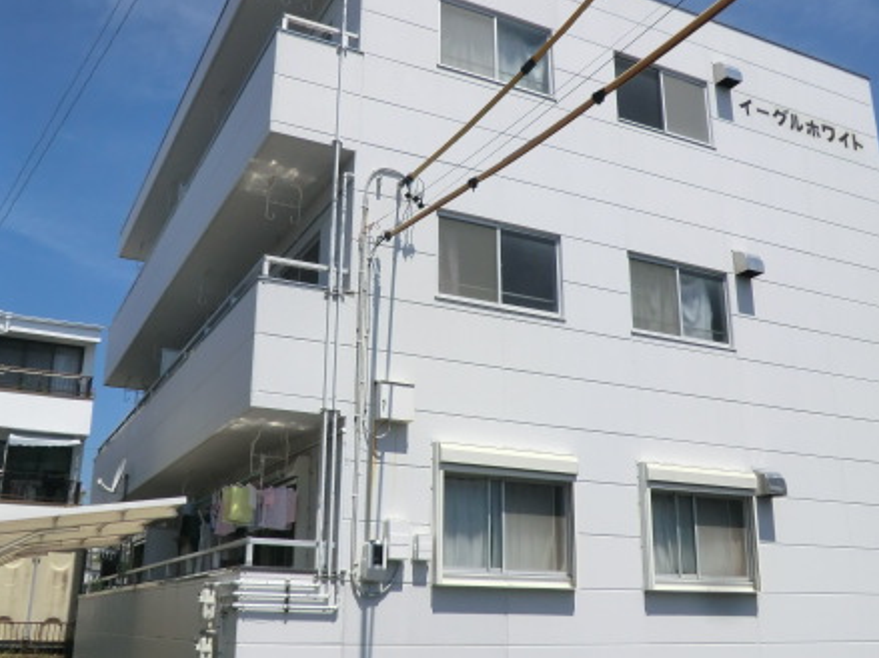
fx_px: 889
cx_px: 432
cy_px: 312
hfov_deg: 52.6
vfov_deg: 40.7
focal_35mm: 35
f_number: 7.5
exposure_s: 1/320
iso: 80
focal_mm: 4.3
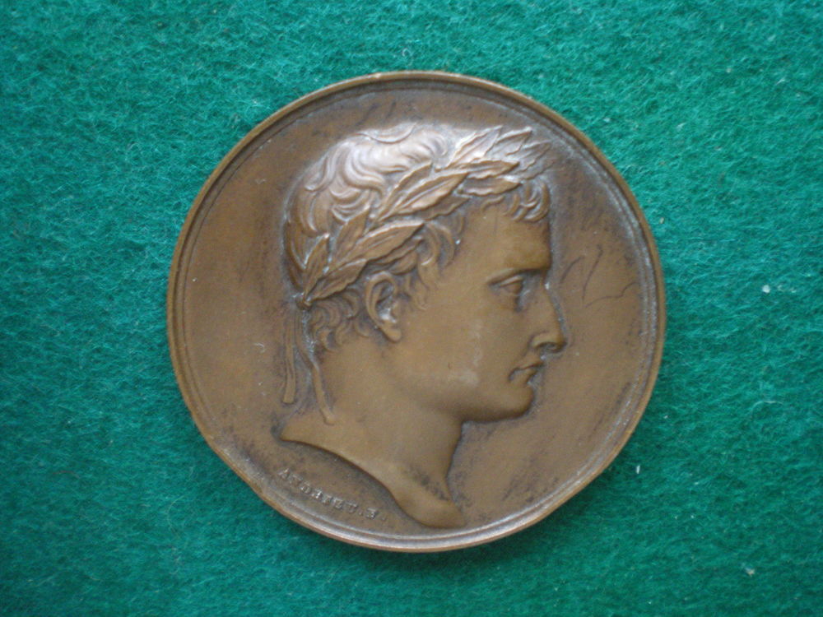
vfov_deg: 37.7
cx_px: 412
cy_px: 308
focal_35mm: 38
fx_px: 903
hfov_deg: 49.0
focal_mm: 6.3
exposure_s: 1/8
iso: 400
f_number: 3.1
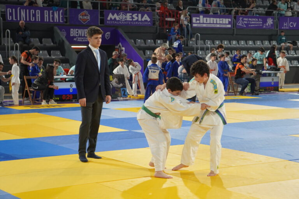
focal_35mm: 82
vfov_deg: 16.6
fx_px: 685
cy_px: 100
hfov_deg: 24.6
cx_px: 150
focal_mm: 55
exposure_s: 1/160
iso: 500
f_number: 4.5
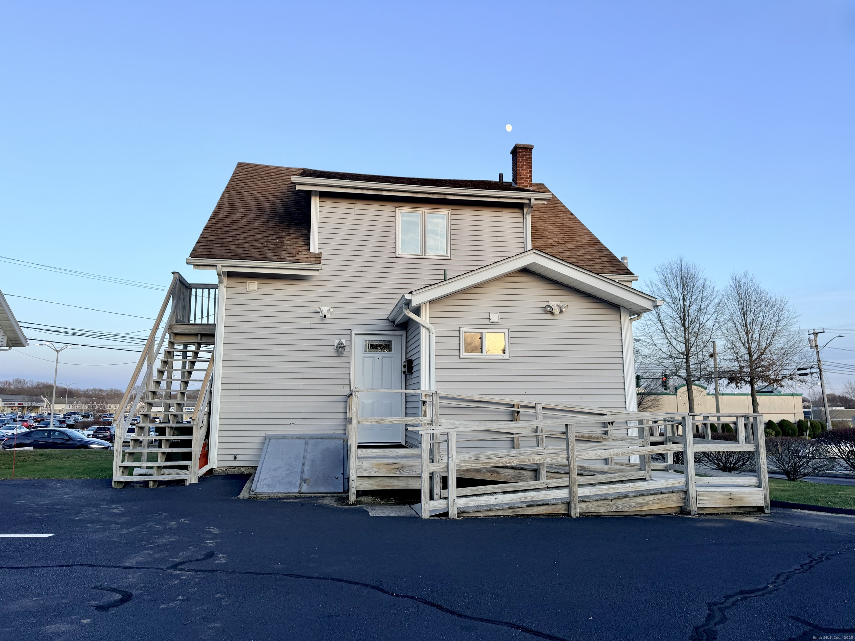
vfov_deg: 56.8
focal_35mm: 24
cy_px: 320
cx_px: 428
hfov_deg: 71.6
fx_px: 593
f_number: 1.78
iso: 64
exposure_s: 1/239
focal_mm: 6.76
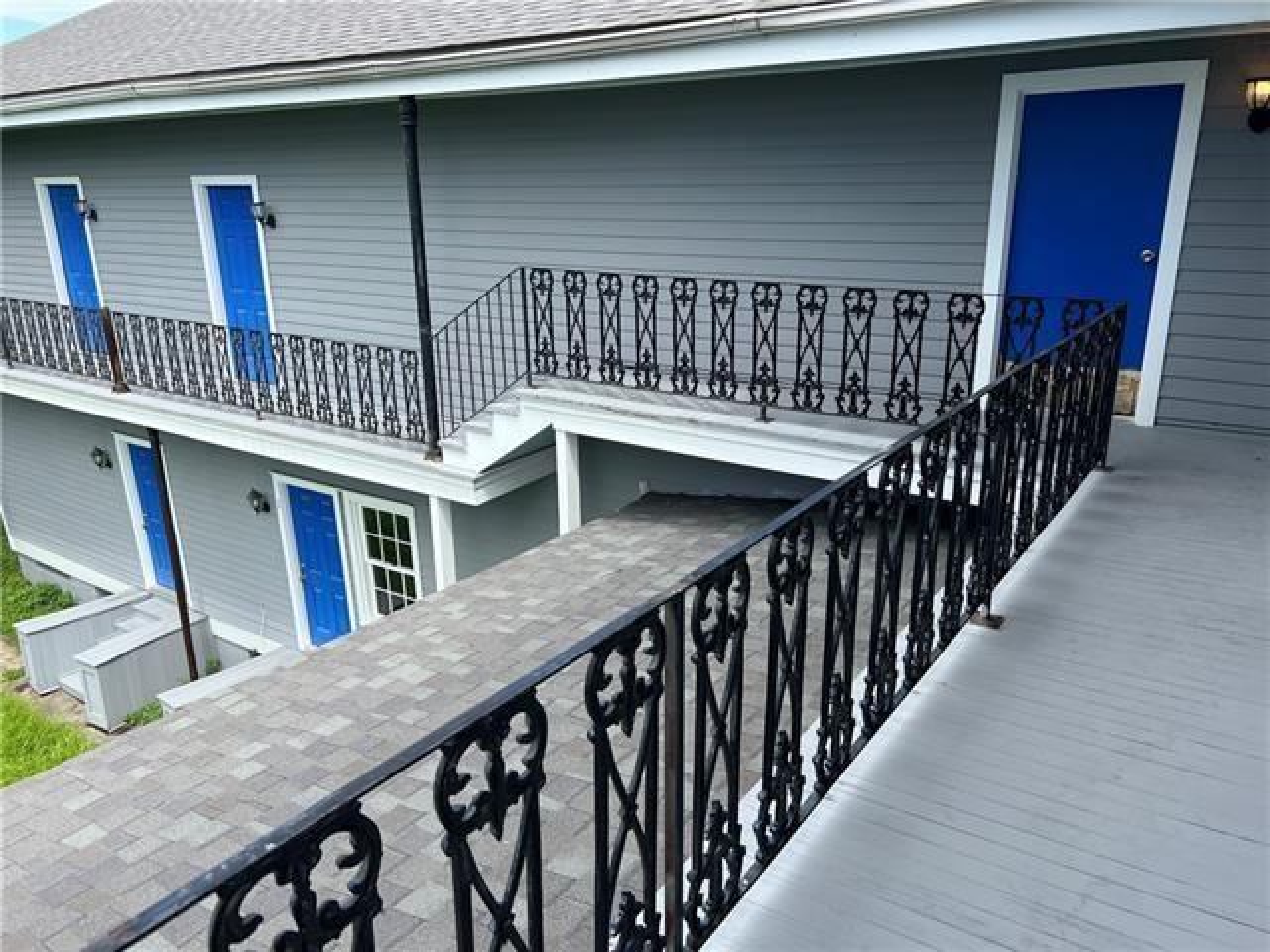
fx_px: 954
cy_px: 476
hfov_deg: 67.3
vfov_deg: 53.1
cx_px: 635
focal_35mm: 26
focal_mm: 5.7
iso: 50
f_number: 1.5
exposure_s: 1/1159
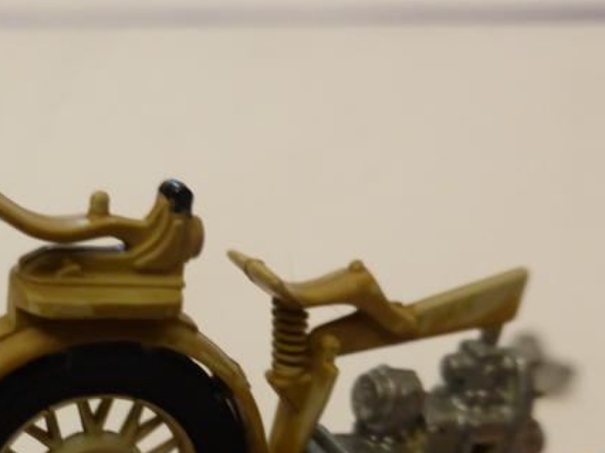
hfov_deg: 39.5
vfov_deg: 29.5
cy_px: 416
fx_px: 821
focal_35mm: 47
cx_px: 163
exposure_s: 1/10
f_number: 3.3
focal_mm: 4.3
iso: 400
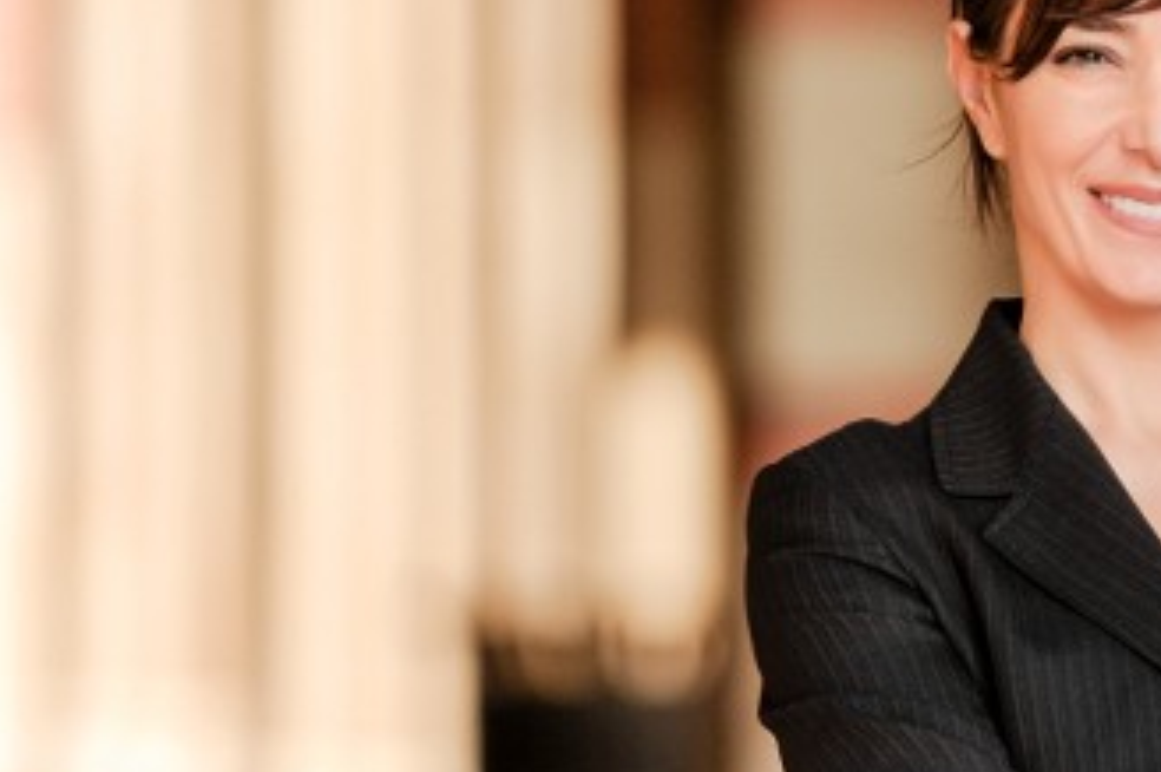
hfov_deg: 3.4
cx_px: 757
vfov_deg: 2.2
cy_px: 351
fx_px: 19717
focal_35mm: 612
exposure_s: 1/800
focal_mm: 340
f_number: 4.8
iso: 640
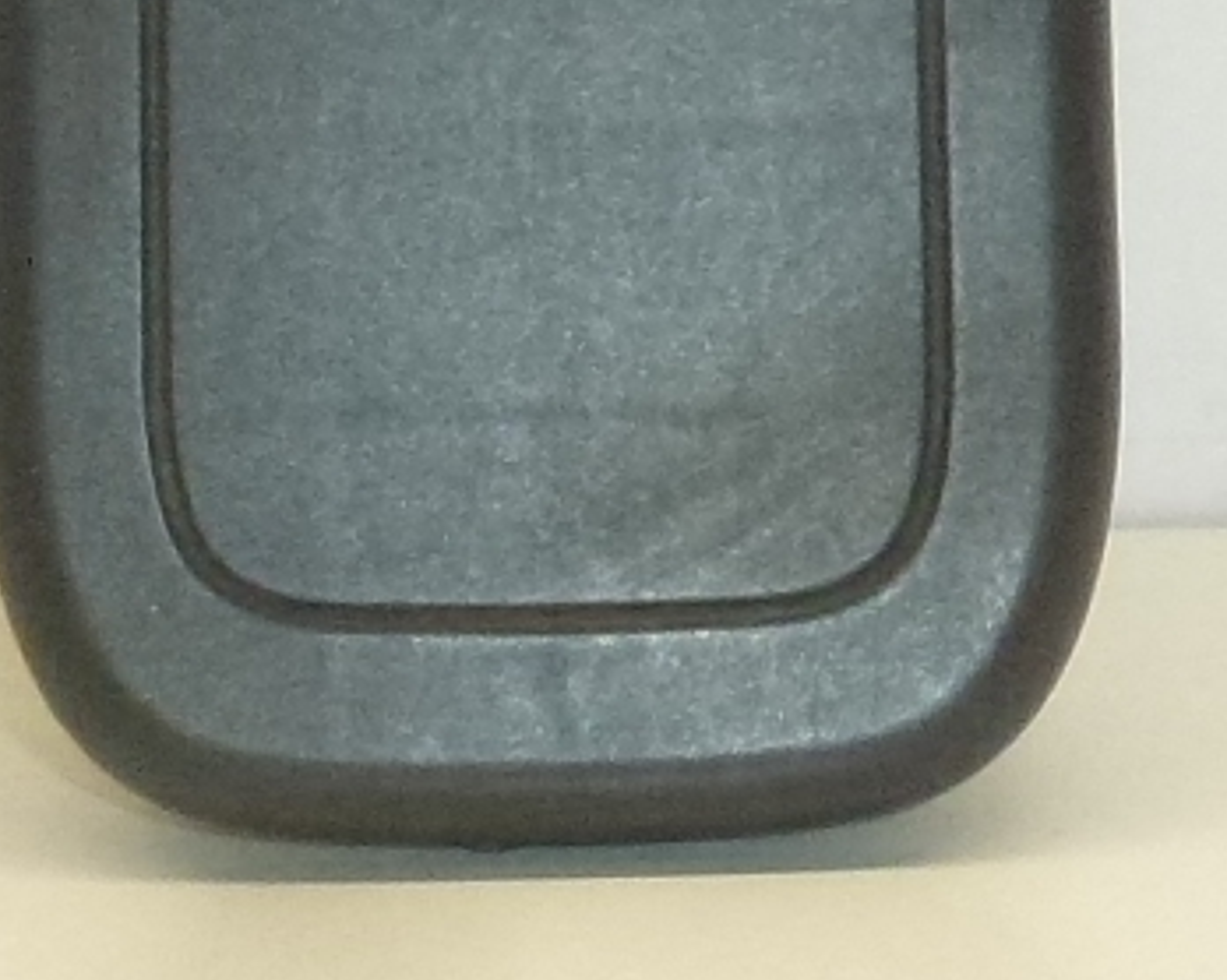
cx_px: 444
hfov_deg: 9.3
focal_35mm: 207
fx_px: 7513
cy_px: -568
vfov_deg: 7.3
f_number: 3.7
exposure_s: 1/250
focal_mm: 6.4
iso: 400
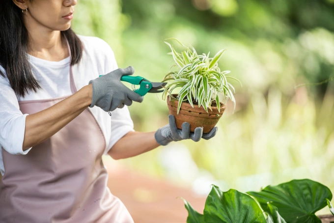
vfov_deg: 7.6
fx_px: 1671
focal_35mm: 180
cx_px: 167
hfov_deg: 11.4
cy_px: 112
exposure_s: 1/320
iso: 250
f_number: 2.8
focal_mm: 180
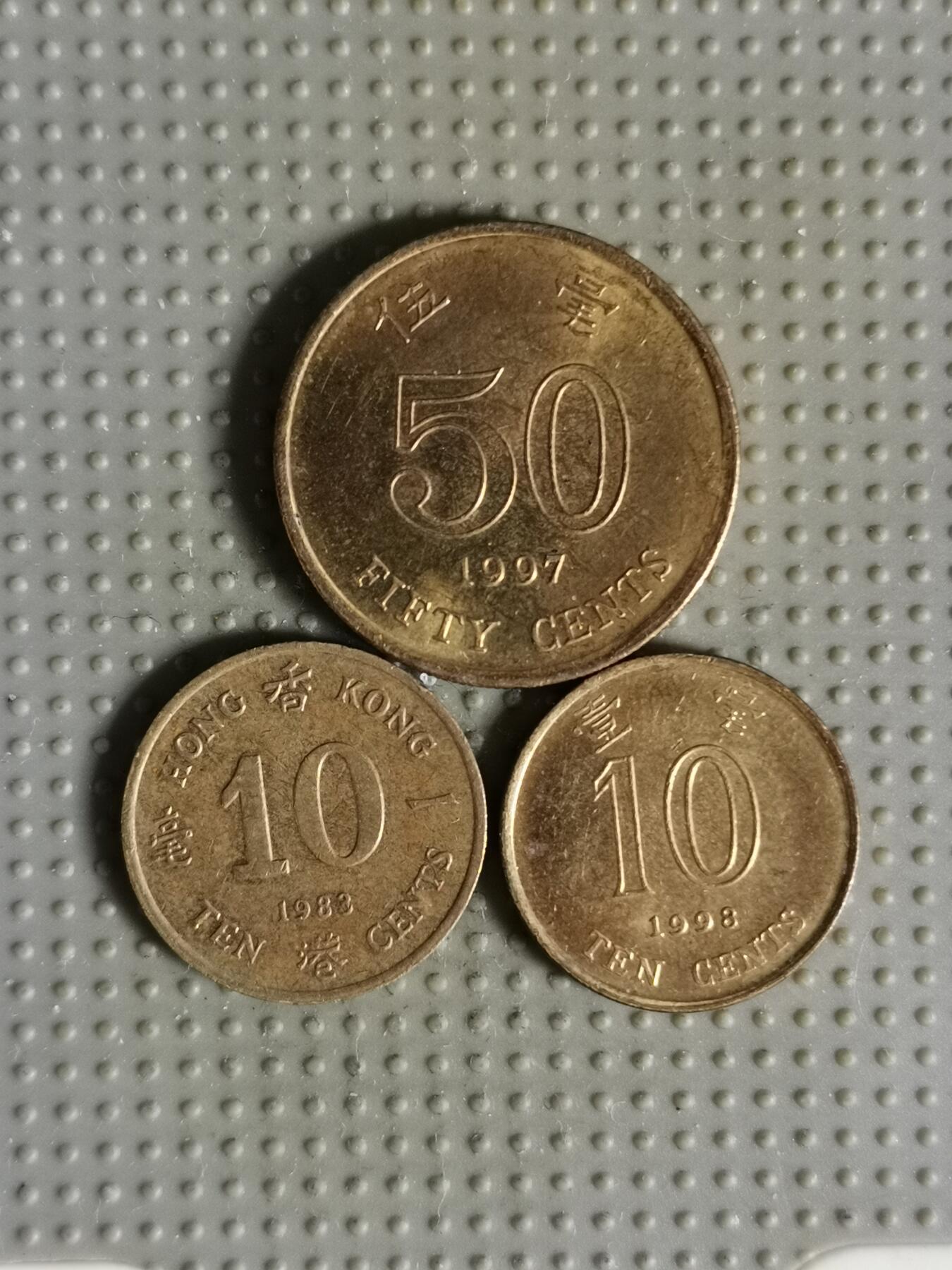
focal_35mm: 52
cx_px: 476
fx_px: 1907
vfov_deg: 36.8
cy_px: 635
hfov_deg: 28.0
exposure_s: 1/45
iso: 160
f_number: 1.8
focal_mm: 4.75
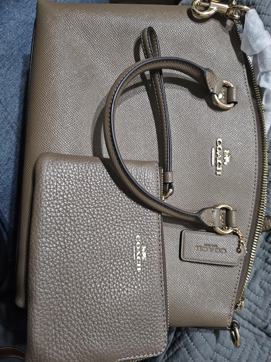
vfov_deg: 71.6
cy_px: 181
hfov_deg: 56.8
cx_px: 136
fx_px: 251
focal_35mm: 24
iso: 640
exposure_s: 1/24
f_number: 1.8
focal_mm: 5
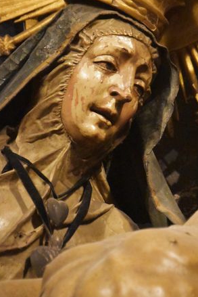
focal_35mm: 395
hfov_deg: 3.5
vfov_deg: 5.2
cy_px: 137
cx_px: 110
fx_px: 3254
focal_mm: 165
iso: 12800
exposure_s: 1/320
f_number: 5.3
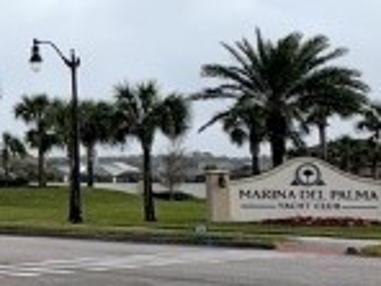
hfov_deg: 16.6
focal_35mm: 97
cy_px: 100
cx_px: -317
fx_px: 1068
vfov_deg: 15.2
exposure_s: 1/2584
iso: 50
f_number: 2.2
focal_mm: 2.22
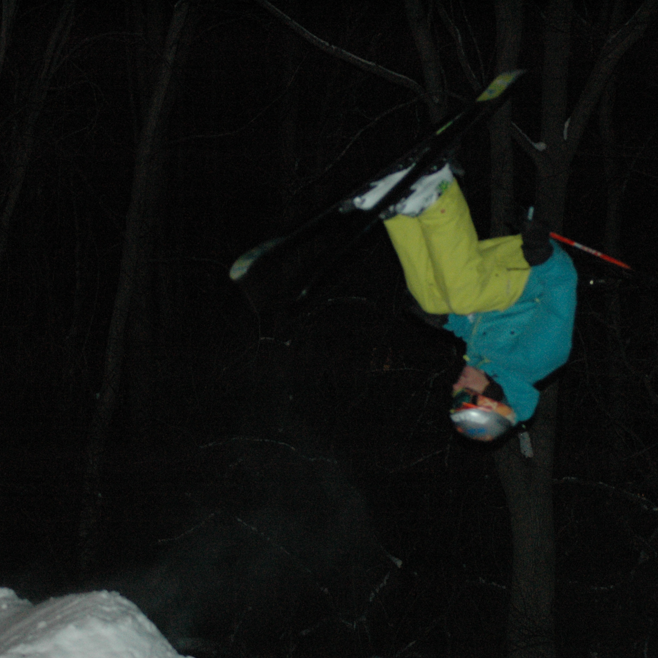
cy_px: 329
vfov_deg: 11.6
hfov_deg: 11.6
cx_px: 356
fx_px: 3226
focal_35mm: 150
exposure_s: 1/60
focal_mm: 78
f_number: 4.2
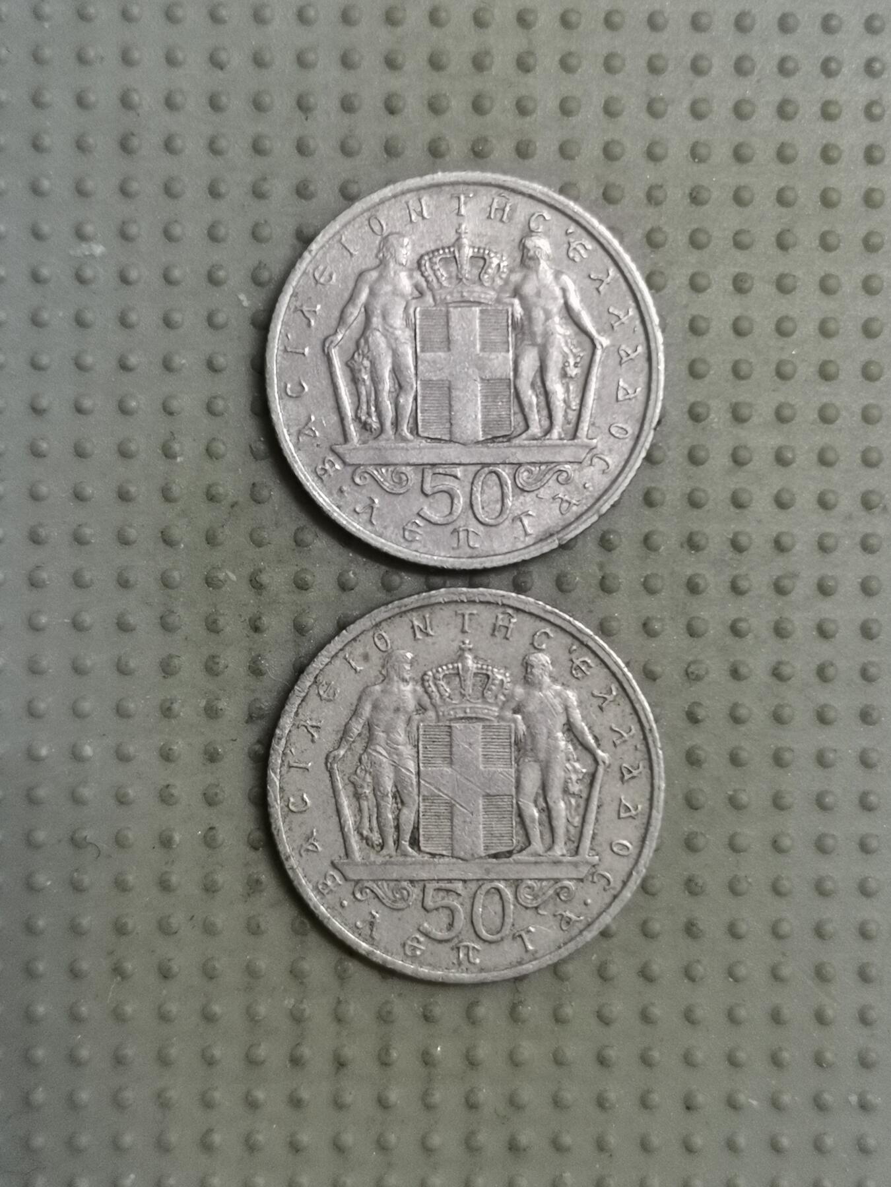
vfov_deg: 36.8
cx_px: 446
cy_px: 594
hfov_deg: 28.0
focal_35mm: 52
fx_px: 1785
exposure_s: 1/25.7
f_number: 1.8
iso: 400
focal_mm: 4.75
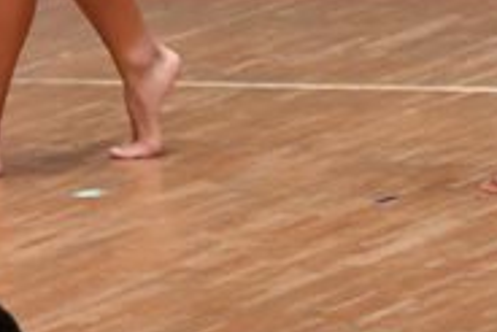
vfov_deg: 1.4
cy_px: -200
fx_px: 13954
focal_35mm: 1010
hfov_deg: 2.0
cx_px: -150
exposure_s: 1/400
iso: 6400
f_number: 5.6
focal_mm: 160
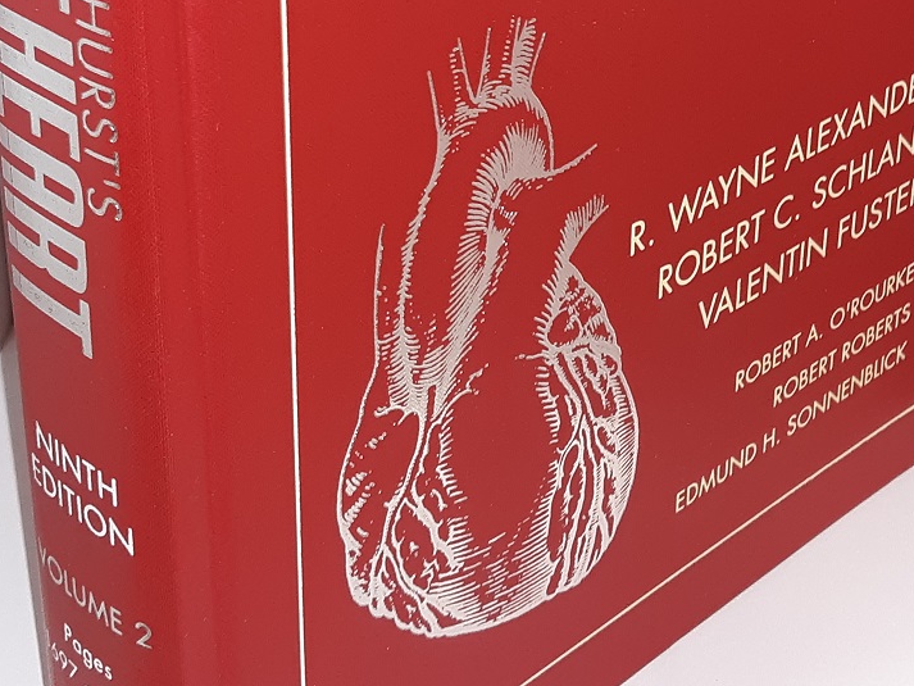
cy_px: 37
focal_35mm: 81
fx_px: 2139
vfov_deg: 17.9
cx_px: 509
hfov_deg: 24.1
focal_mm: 3.7
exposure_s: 1/60
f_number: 1.7
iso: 64
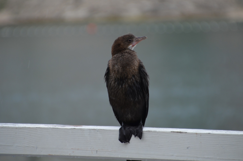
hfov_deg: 4.9
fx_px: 2863
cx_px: 123
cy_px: 81
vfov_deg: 3.2
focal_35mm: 425
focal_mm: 270
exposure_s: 1/250
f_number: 6.3
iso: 450
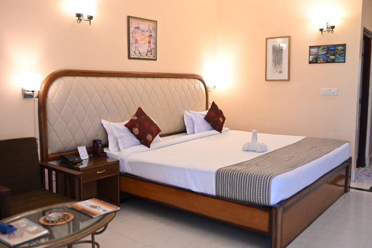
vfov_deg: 37.8
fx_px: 361
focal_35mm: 35
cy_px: 124
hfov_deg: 54.5
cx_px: 186
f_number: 2.2
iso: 1000
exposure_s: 1/160
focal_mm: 35
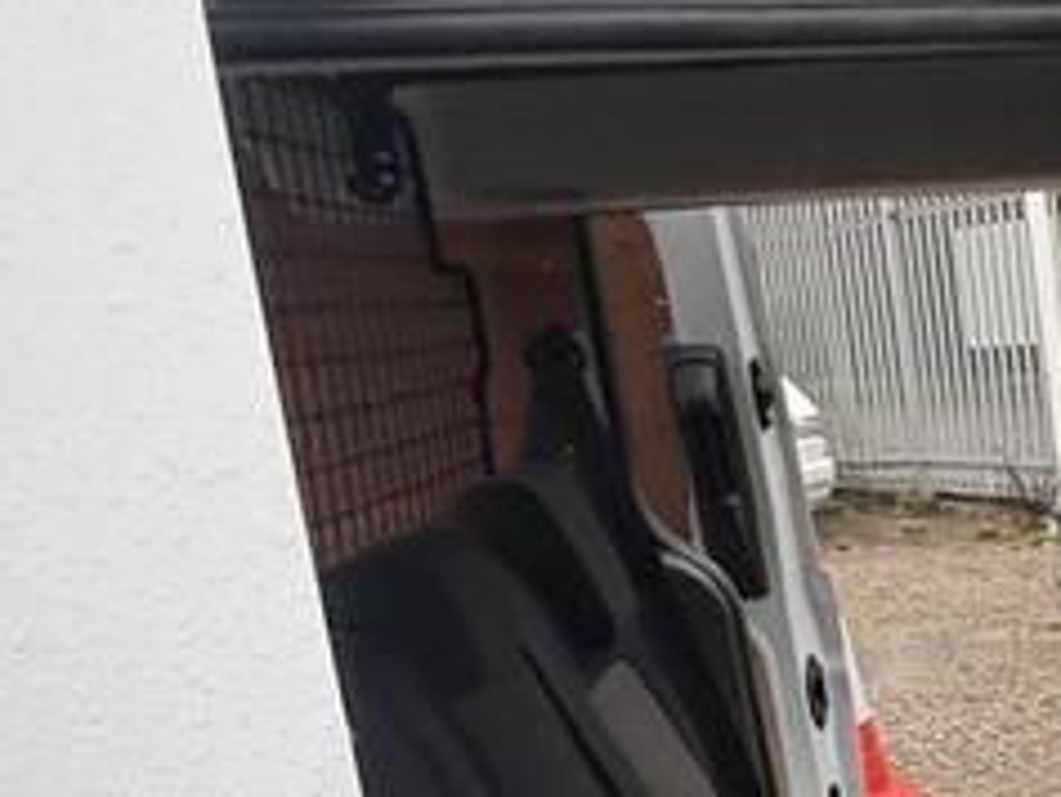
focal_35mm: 53
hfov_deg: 32.6
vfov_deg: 25.9
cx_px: 1110
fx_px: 1625
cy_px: 833
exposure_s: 1/79
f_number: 2.2
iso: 250
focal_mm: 2.22
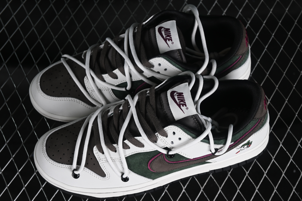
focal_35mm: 75
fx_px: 629
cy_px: 100
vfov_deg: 18.2
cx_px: 151
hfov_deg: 27.0
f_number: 6.3
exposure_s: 1/80
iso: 160
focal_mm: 50
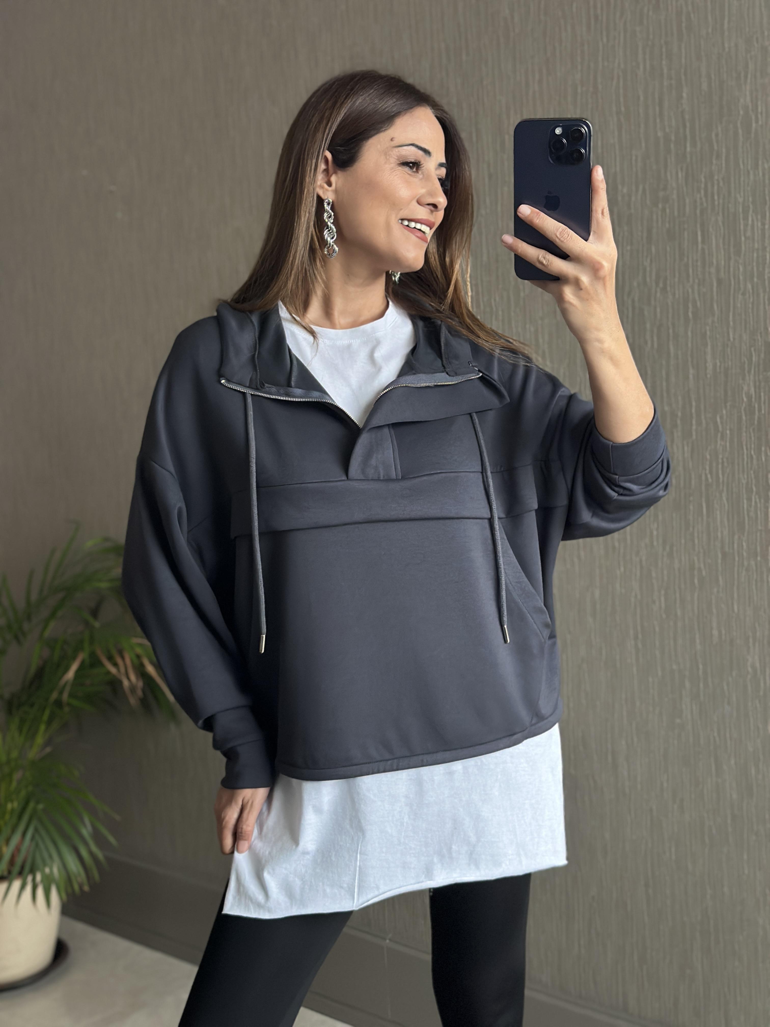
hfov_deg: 30.3
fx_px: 1424
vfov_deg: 39.7
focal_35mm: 48
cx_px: 385
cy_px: 514
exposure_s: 1/56
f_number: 1.78
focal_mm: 6.86
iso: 400
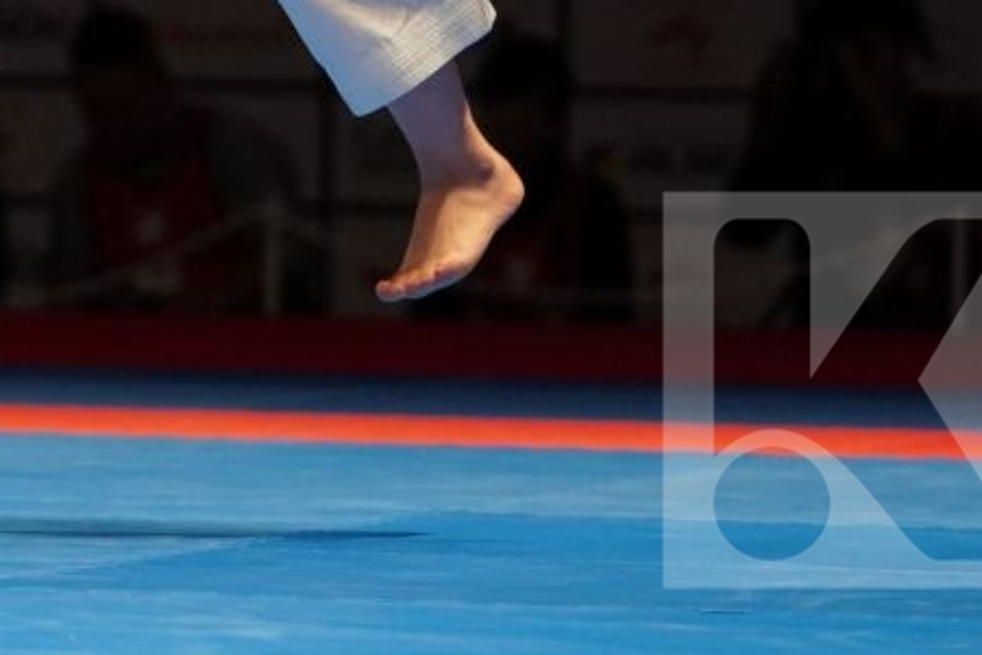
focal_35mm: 403
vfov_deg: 3.4
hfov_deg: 5.1
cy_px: -383
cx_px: -610
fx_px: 10996
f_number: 2.8
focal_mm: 101
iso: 1600
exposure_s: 1/1000
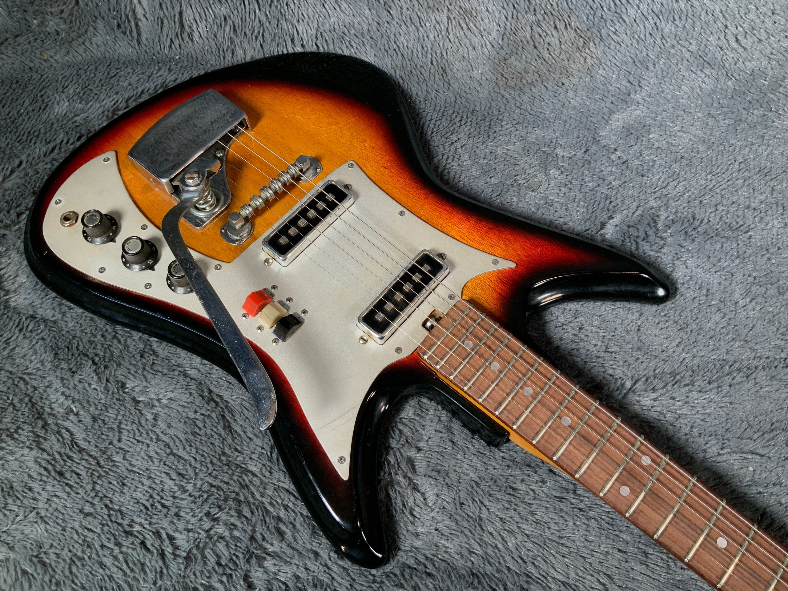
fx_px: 660
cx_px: 394
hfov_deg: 61.7
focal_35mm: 29
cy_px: 296
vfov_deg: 48.2
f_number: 1.8
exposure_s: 1/104
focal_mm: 3
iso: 32
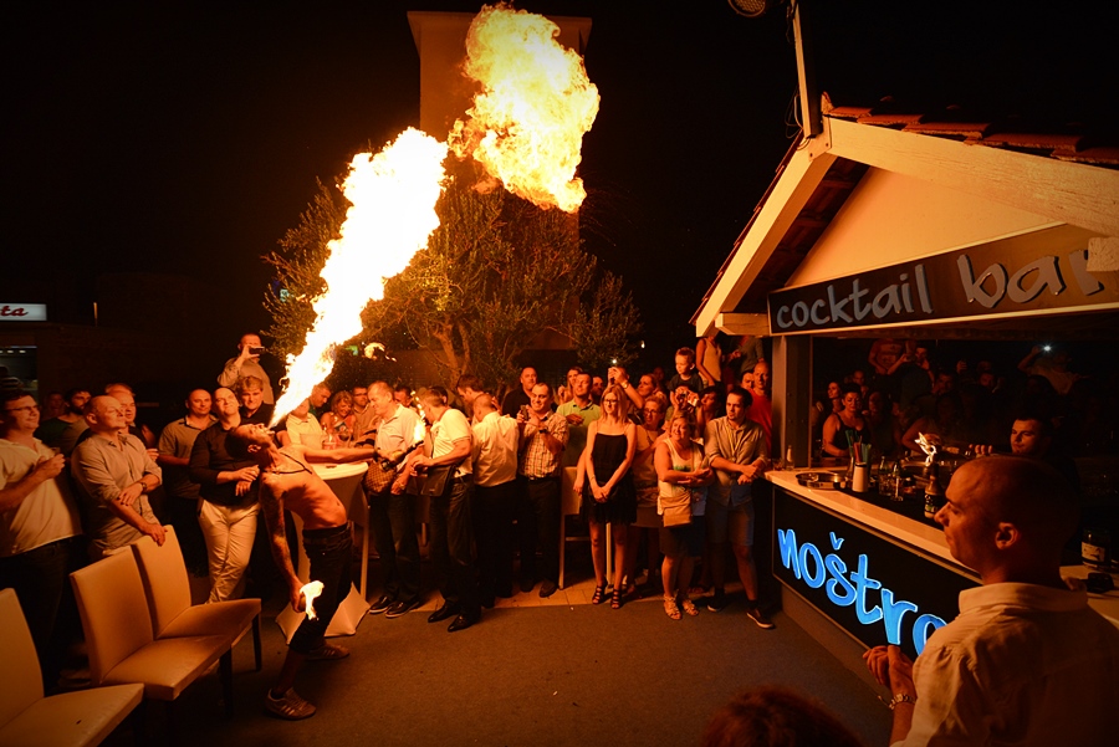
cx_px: 560
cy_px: 374
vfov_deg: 70.5
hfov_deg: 93.2
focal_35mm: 17
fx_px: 529
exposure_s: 1/500
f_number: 5.6
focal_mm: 17
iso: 2500
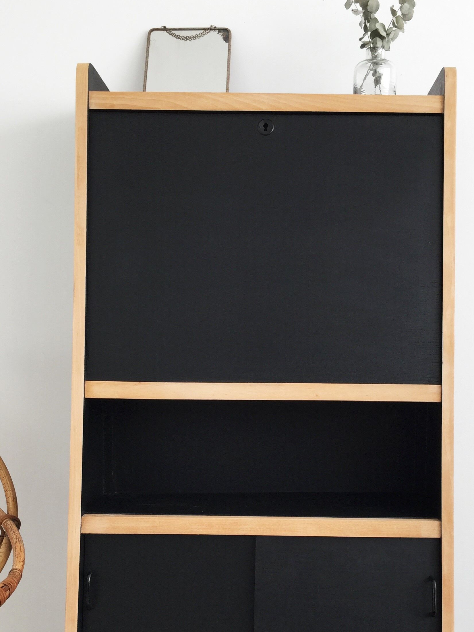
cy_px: 423
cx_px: 278
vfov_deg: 43.2
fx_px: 785
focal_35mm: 43
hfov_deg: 33.5
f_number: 2.2
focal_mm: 4.15
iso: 32
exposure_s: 1/101
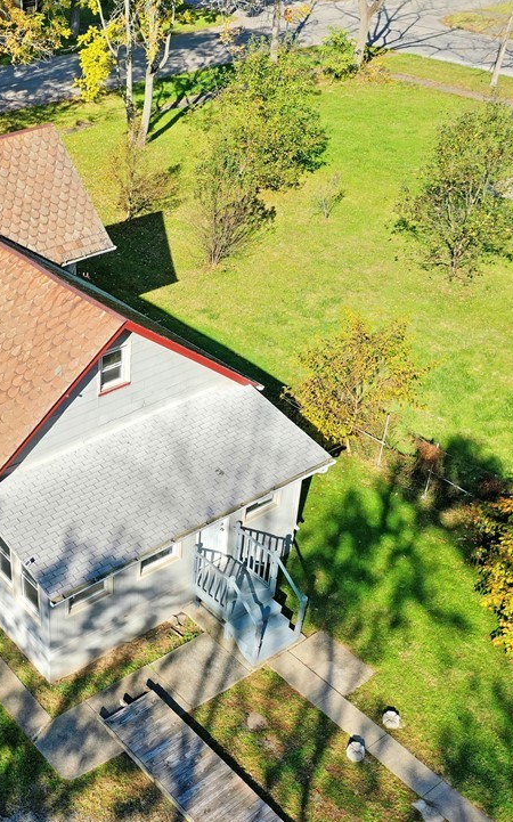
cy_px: 410
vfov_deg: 46.2
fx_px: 963
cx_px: 68
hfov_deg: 28.8
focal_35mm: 43
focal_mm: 10.26
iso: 100
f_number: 4.5
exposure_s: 1/160
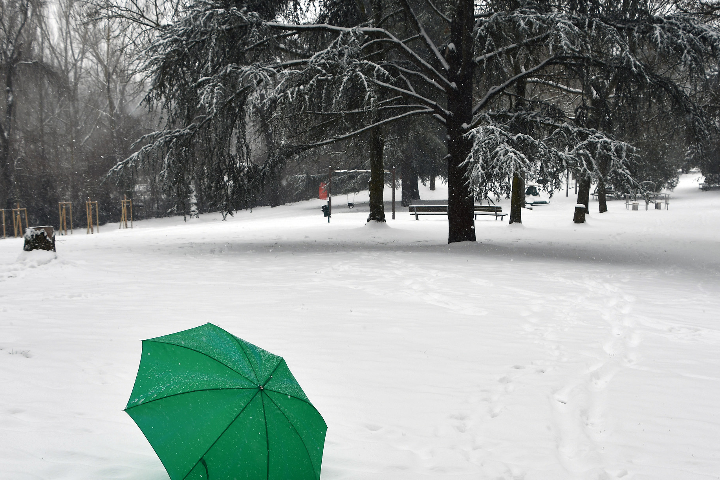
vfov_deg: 24.5
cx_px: 398
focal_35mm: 55
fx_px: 1100
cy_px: 310
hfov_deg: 36.2
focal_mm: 28
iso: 100
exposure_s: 1/320
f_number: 9
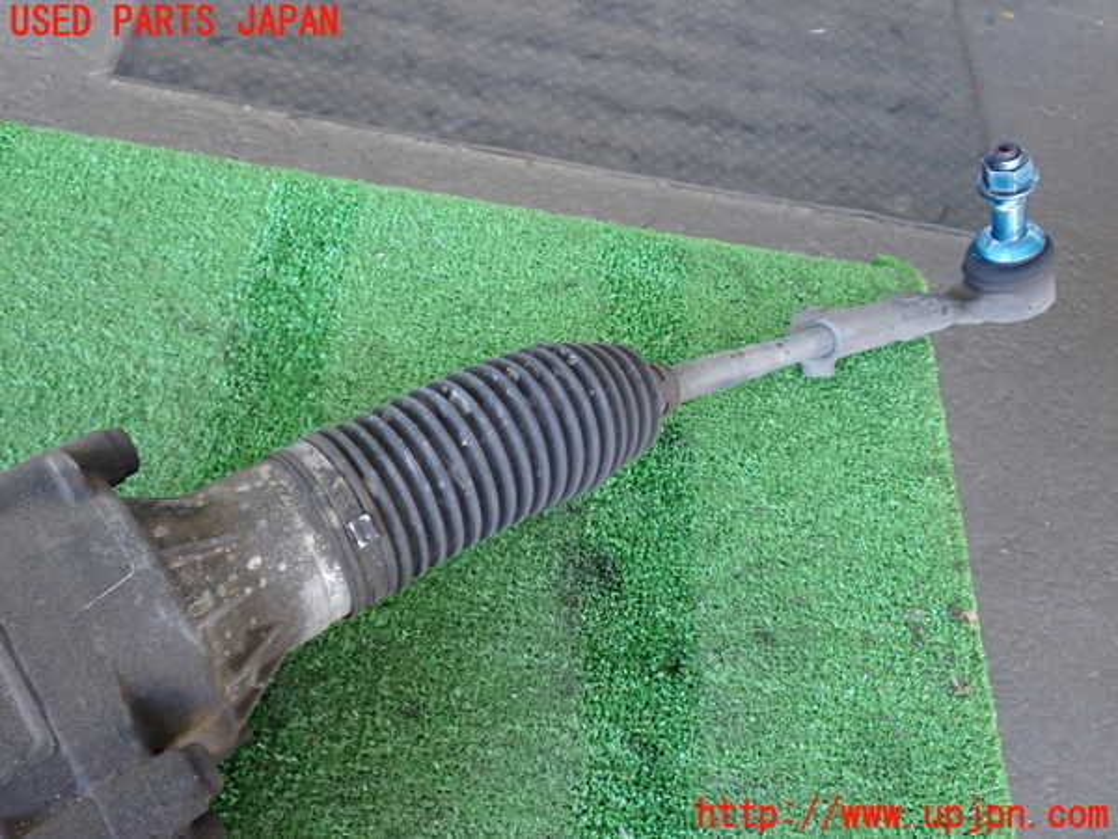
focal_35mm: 38
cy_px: 420
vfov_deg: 37.7
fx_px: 1227
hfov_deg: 49.0
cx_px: 559
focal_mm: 6.83
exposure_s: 1/40
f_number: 2.7
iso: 500
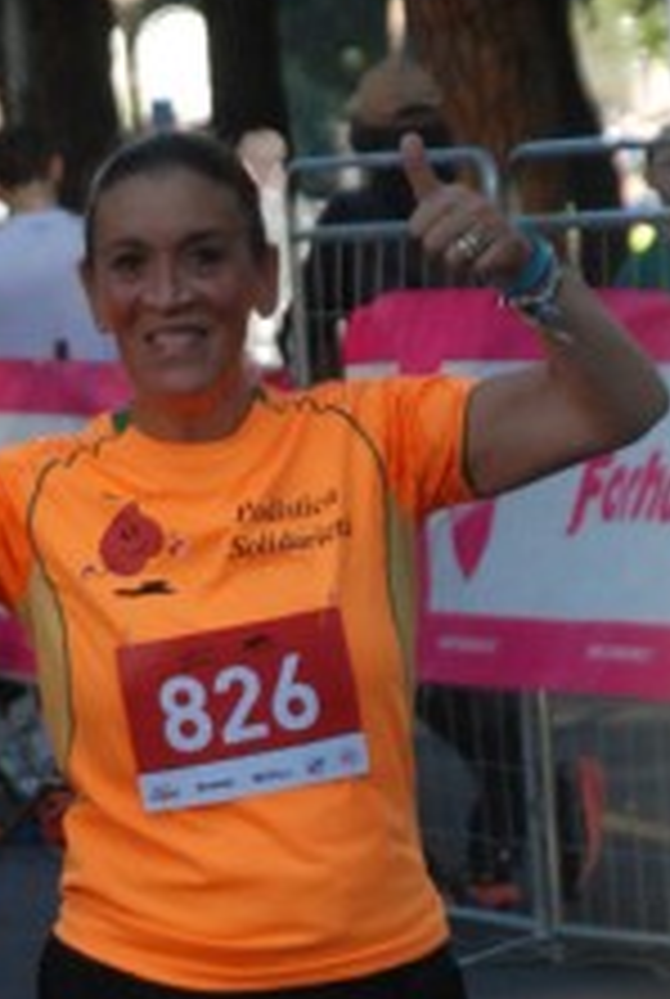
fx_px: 10707
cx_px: 393
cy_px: 846
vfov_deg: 5.3
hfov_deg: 3.6
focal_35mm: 385
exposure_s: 1/640
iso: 1000
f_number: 5.6
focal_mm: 95
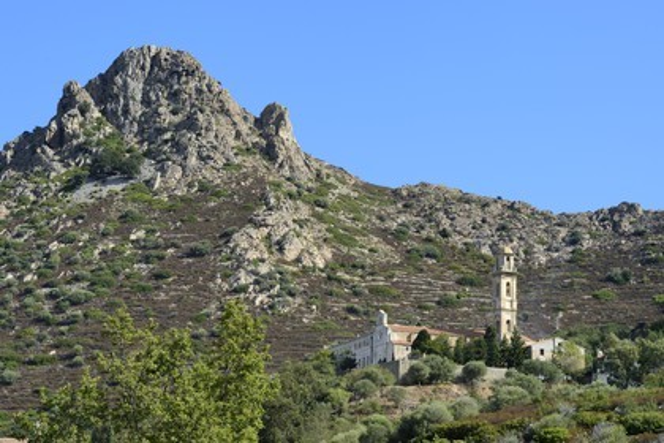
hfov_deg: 22.1
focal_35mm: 92
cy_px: 222
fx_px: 1697
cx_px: 332
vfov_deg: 14.9
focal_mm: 92
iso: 200
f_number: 13
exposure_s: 1/250
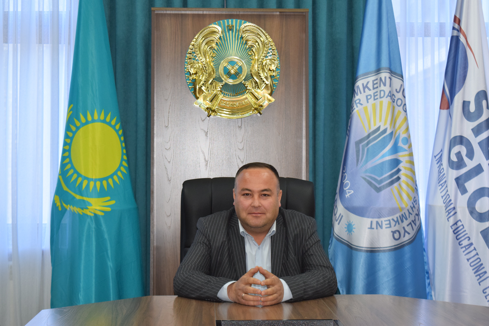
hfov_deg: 28.1
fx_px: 978
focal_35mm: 72
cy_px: 163
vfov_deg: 18.9
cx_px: 244
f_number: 5.3
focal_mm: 48
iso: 800
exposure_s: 1/100
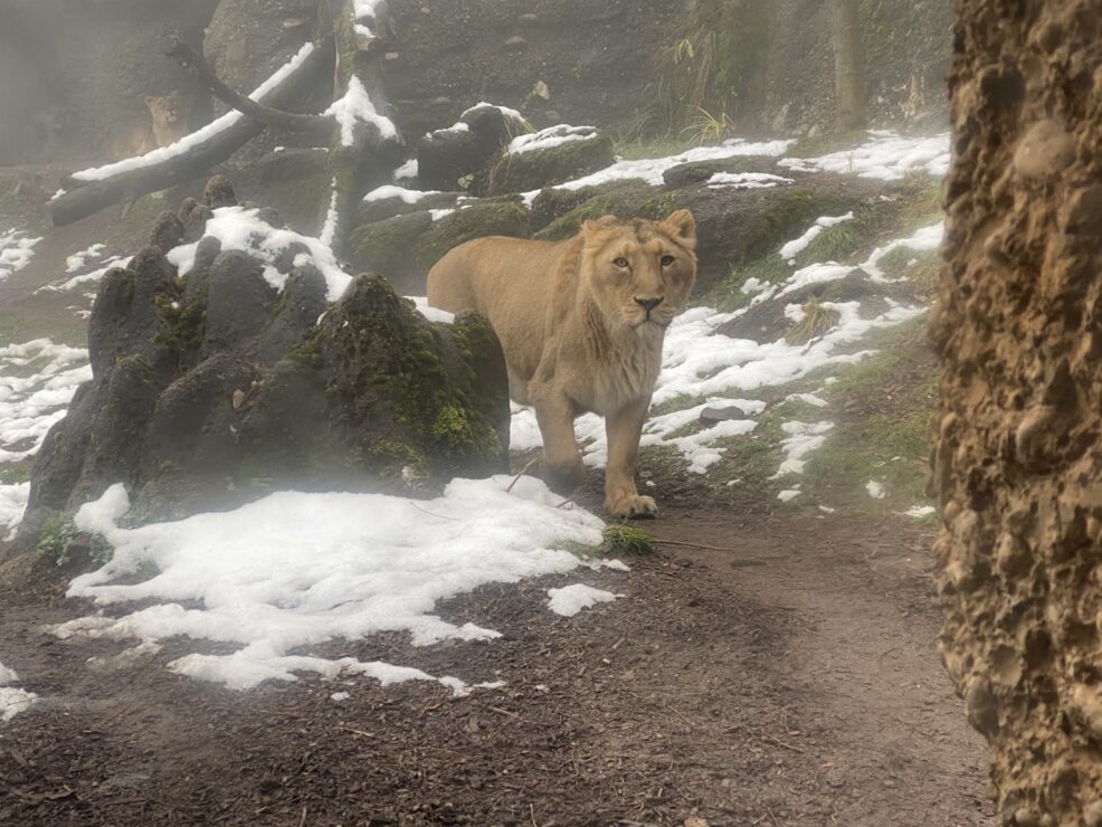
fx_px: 1720
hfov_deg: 35.5
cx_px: 555
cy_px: 401
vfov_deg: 27.0
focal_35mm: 54
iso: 64
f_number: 2
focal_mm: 6
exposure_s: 1/122
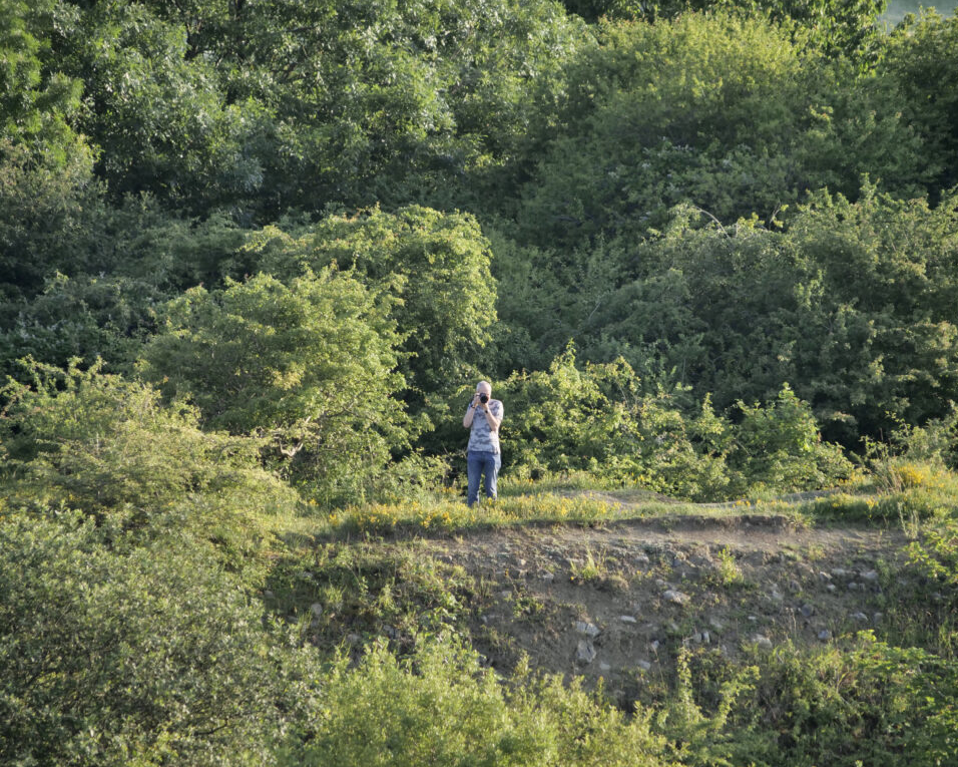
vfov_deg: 2.5
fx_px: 17779
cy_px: 383
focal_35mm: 627
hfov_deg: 3.1
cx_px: 473
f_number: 6.3
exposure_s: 1/640
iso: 800
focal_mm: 300
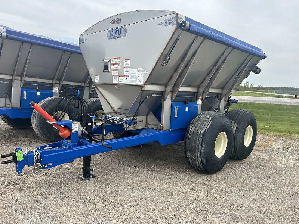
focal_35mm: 26
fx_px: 225
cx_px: 150
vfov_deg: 53.1
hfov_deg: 67.3
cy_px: 112
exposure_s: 1/1934
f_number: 1.5
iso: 50
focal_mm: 5.7
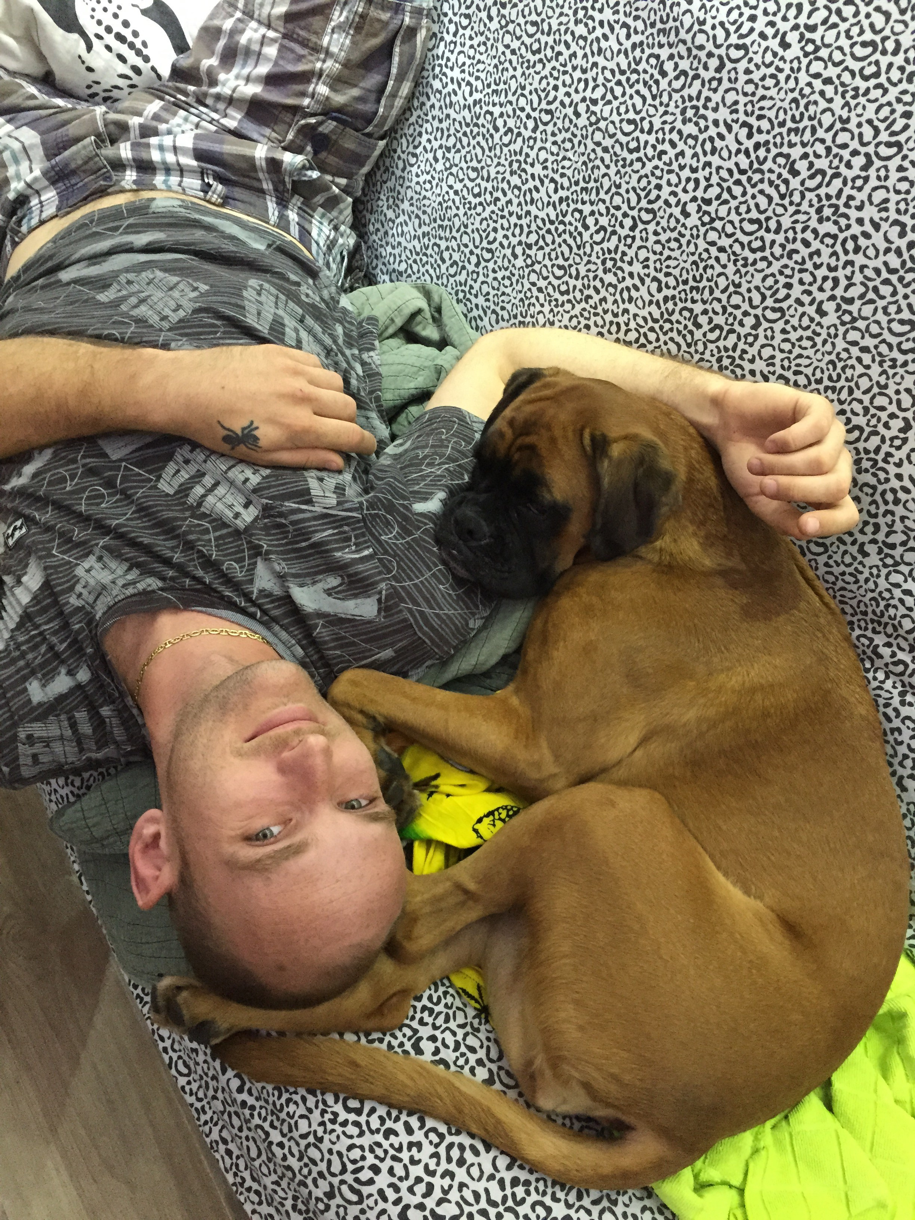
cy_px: 610
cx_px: 458
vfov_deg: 61.7
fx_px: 1022
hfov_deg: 48.2
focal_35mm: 29
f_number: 2.2
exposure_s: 1/30
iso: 250
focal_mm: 4.15
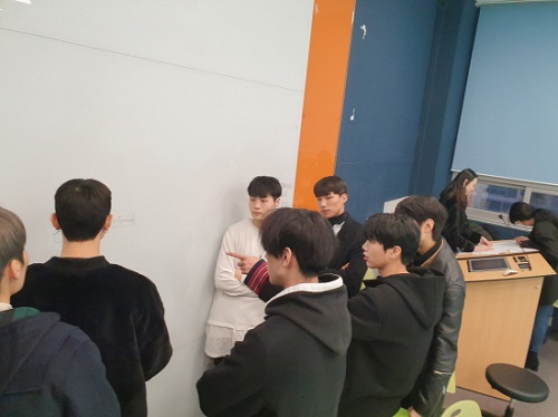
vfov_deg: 53.0
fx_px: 419
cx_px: 279
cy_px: 208
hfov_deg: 67.4
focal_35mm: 26
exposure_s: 1/120
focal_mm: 4.32
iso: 200
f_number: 2.4
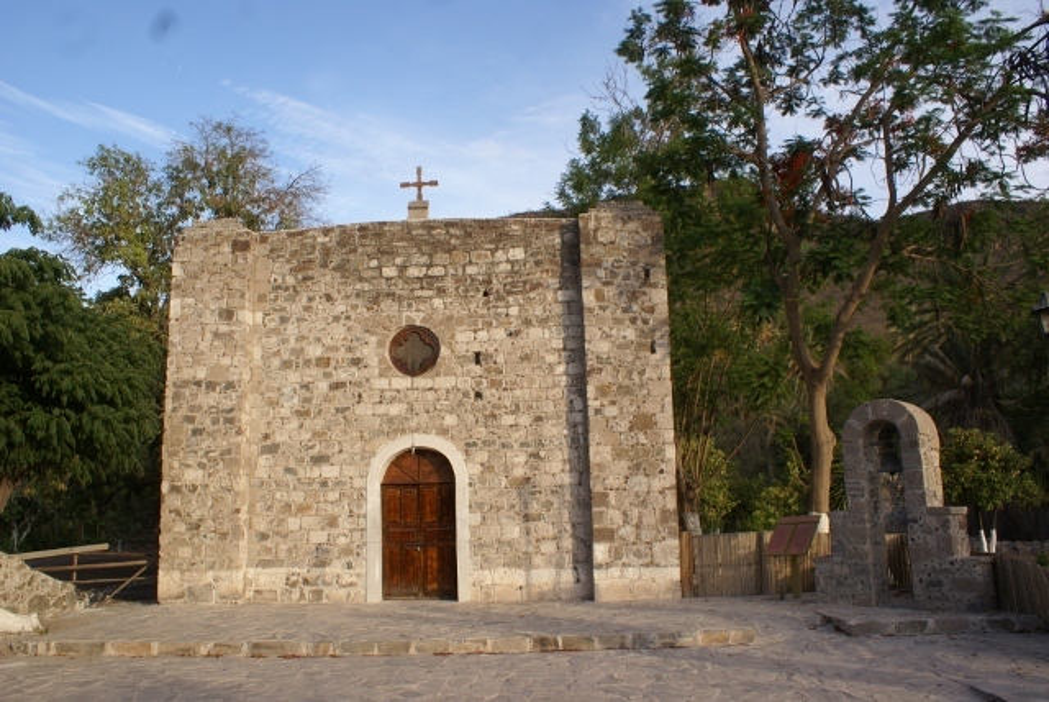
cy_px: 351
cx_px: 524
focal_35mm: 27
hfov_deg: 67.3
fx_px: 787
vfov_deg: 48.0
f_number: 9
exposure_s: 1/80
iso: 100
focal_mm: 18
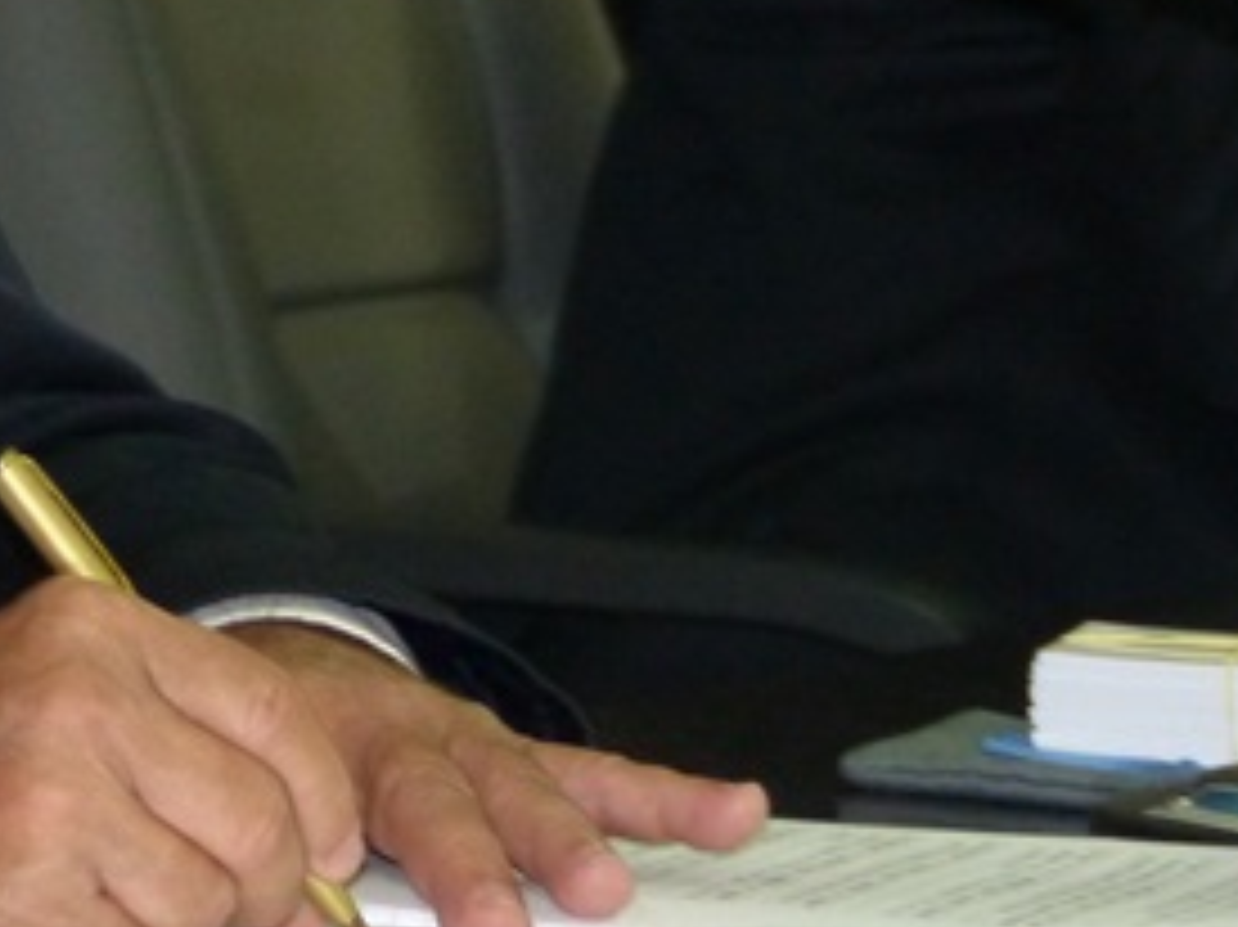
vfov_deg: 3.4
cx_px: -423
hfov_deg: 4.5
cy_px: -302
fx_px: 15586
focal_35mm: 436
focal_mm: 27
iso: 400
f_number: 2.8
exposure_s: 1/30
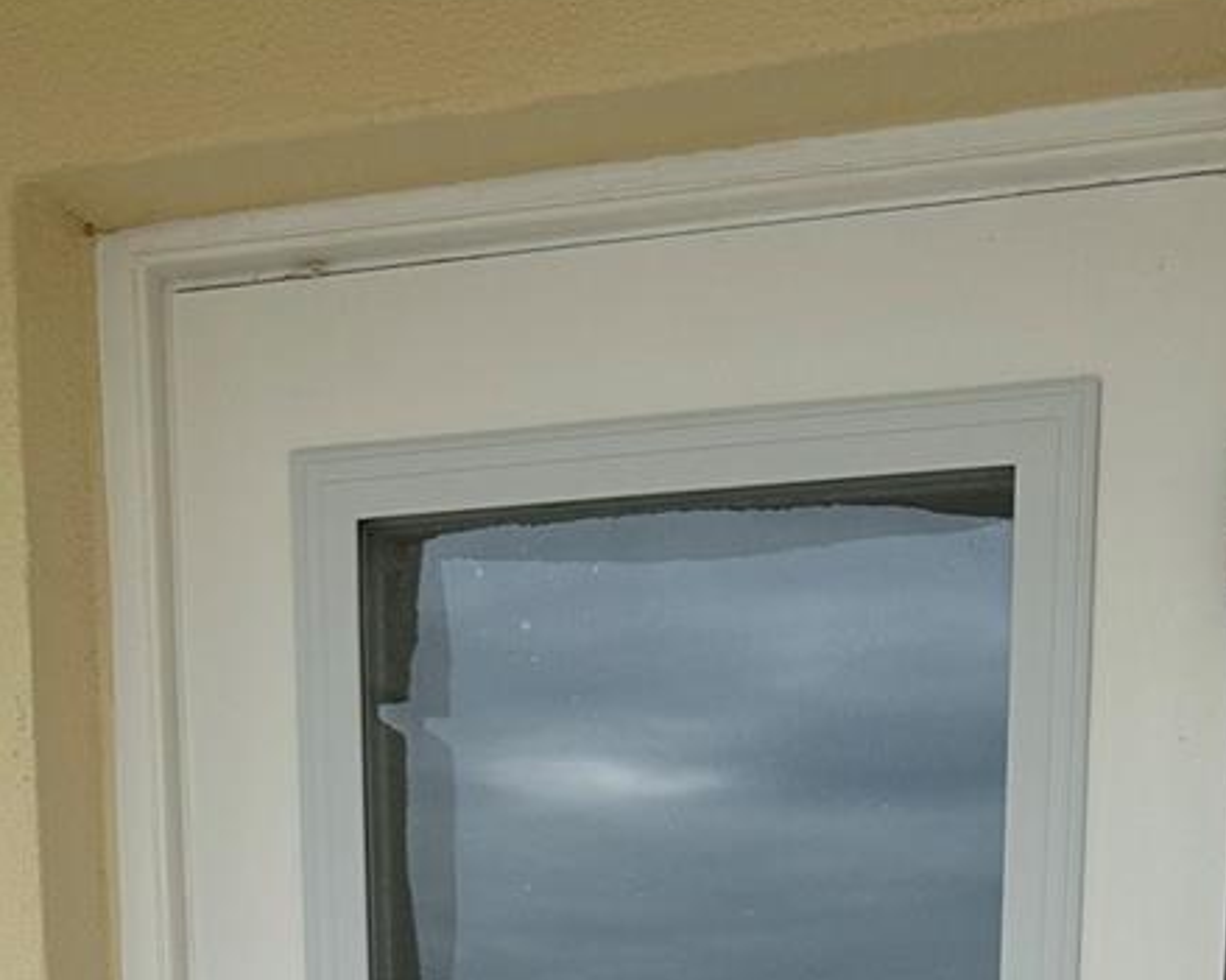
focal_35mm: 64
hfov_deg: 29.5
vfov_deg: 19.4
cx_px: 760
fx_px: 2322
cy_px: 1633
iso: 80
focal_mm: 6.86
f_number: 1.78
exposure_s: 1/1072
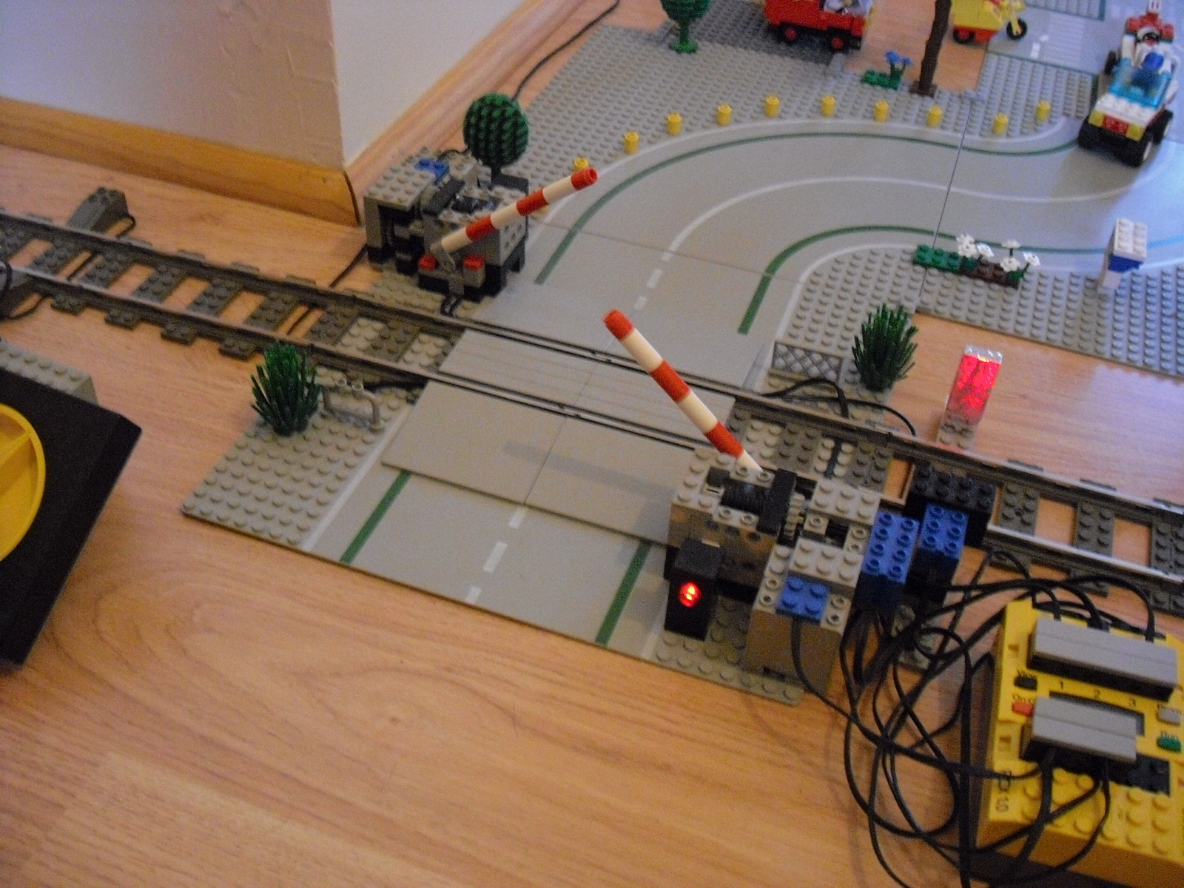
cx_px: 592
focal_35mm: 38
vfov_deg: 37.7
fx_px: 1300
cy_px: 444
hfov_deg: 49.0
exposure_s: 1/25
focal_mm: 6.2
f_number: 2.8
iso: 800
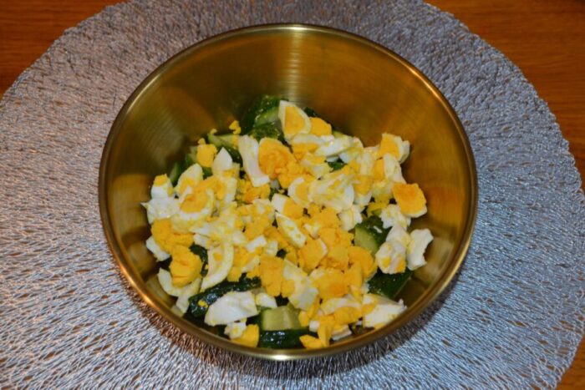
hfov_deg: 36.9
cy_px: 195
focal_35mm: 54
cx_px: 292
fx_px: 878
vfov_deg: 25.1
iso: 800
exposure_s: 1/60
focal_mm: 36
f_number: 5
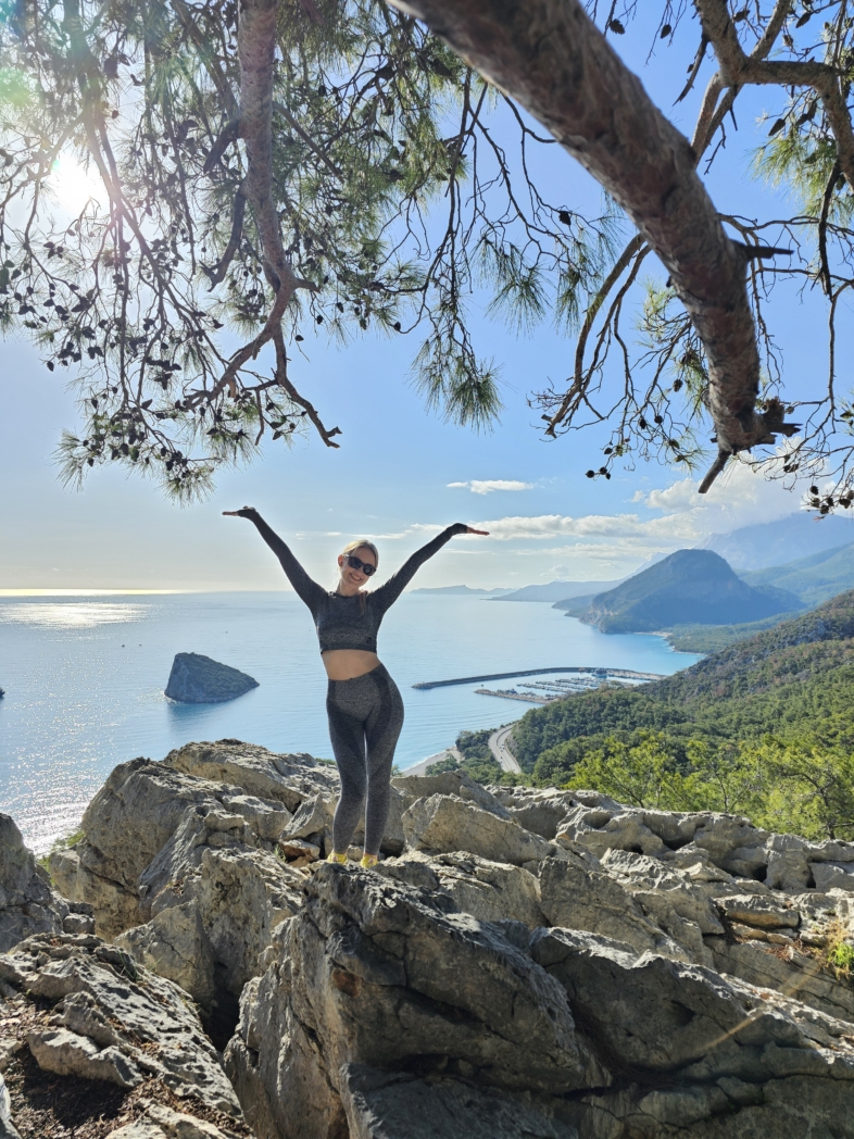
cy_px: 570
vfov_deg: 73.9
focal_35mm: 23
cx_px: 427
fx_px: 757
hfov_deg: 58.9
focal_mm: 6.3
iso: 10
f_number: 1.7
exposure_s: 1/411
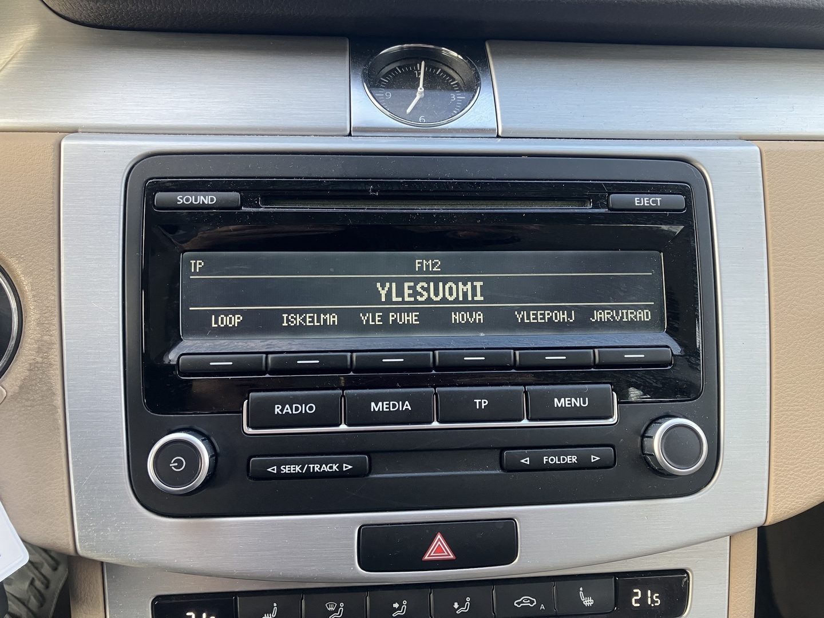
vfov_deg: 49.7
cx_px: 412
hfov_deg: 63.4
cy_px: 309
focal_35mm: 28
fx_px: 667
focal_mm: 3.99
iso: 80
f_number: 1.8
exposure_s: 1/78
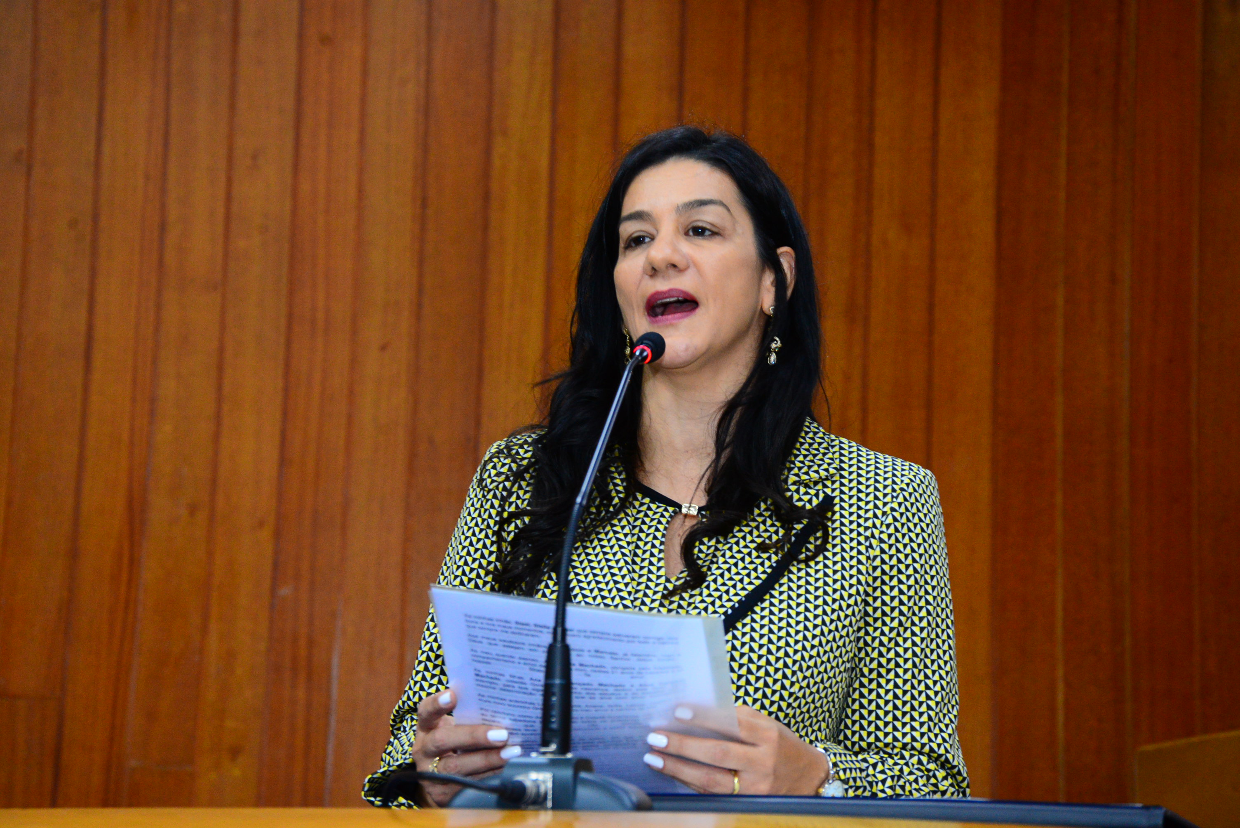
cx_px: 620
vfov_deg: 14.4
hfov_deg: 21.5
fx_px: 3273
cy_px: 414
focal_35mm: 95
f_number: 5.6
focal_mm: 95
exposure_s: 1/60
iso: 3200
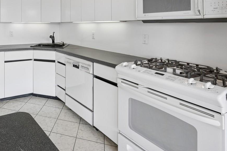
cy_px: 21
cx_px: 45
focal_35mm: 26
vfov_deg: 45.8
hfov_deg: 63.4
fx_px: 164
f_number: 8
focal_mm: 14
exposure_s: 1/160
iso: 250
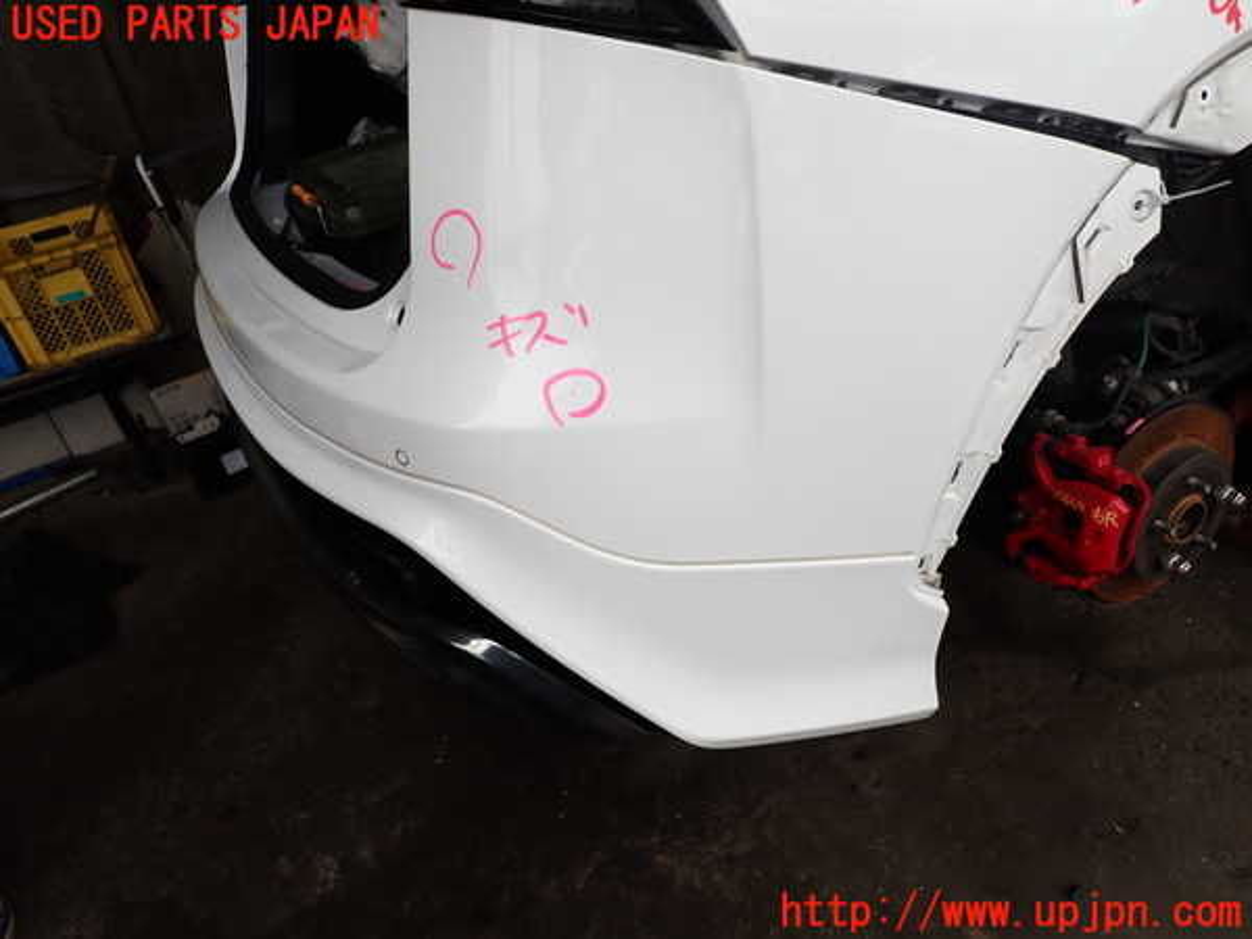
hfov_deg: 69.4
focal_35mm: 25
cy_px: 470
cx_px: 626
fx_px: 904
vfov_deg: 54.9
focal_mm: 4.5
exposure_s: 1/320
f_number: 2.8
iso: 100
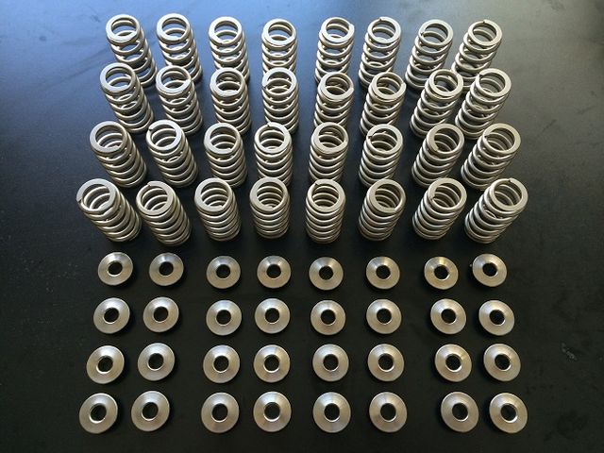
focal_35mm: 30
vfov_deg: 46.8
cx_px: 302
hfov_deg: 60.0
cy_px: 226
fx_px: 523
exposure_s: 1/30
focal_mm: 4.12
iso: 100
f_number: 2.2
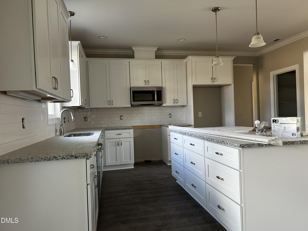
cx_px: 154
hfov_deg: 67.3
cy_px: 116
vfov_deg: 53.1
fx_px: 231
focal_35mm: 26
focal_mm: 5.7
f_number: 1.5
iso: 125
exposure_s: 1/100
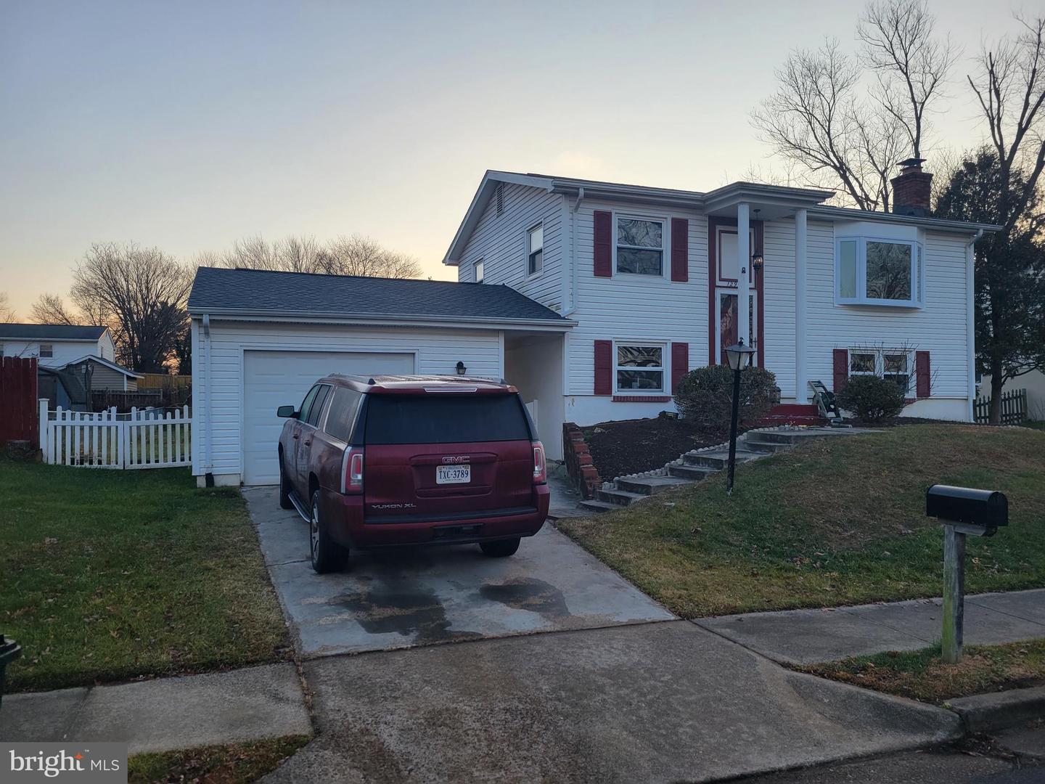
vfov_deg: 53.1
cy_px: 392
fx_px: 785
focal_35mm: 26
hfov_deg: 67.3
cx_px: 522
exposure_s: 1/400
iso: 40
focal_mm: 5.4
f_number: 1.8
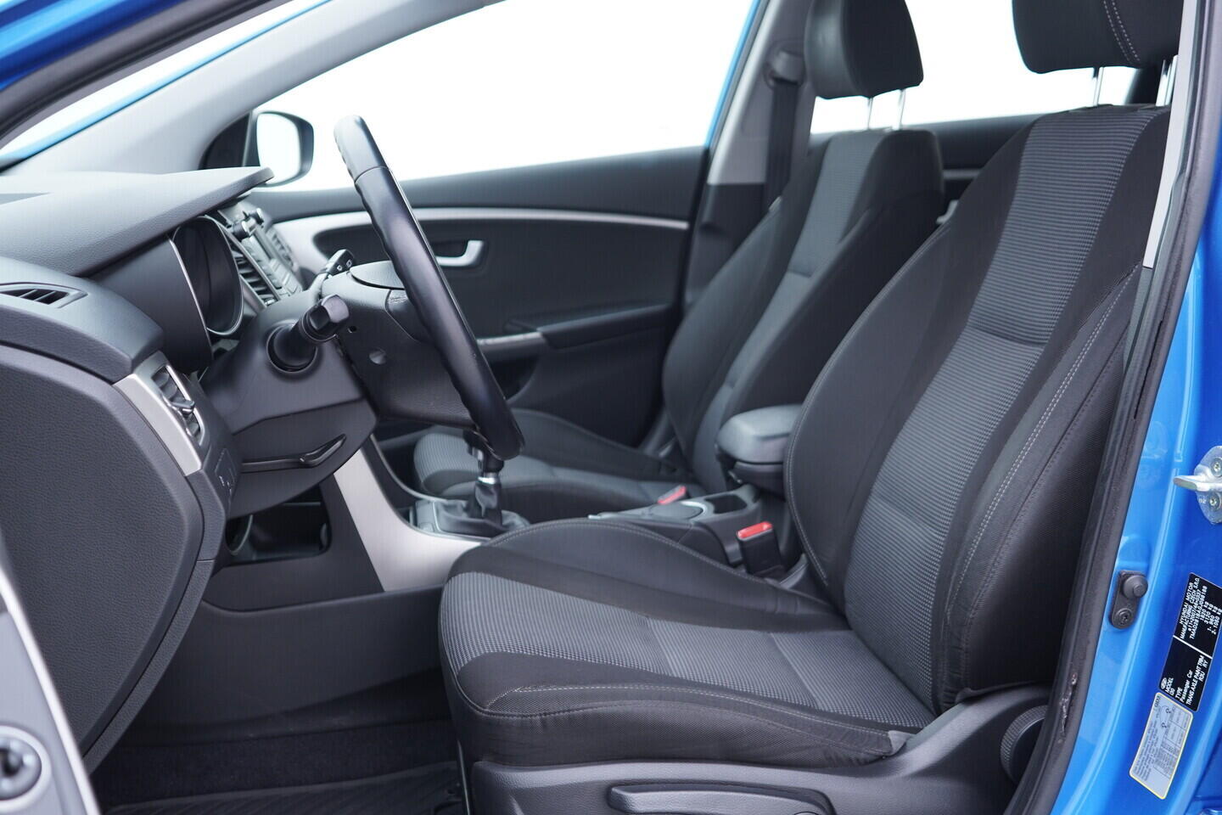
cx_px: 611
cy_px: 408
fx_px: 1222
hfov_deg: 53.1
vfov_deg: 36.9
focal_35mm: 36
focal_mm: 24
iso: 250
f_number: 2.8
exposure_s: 1/40
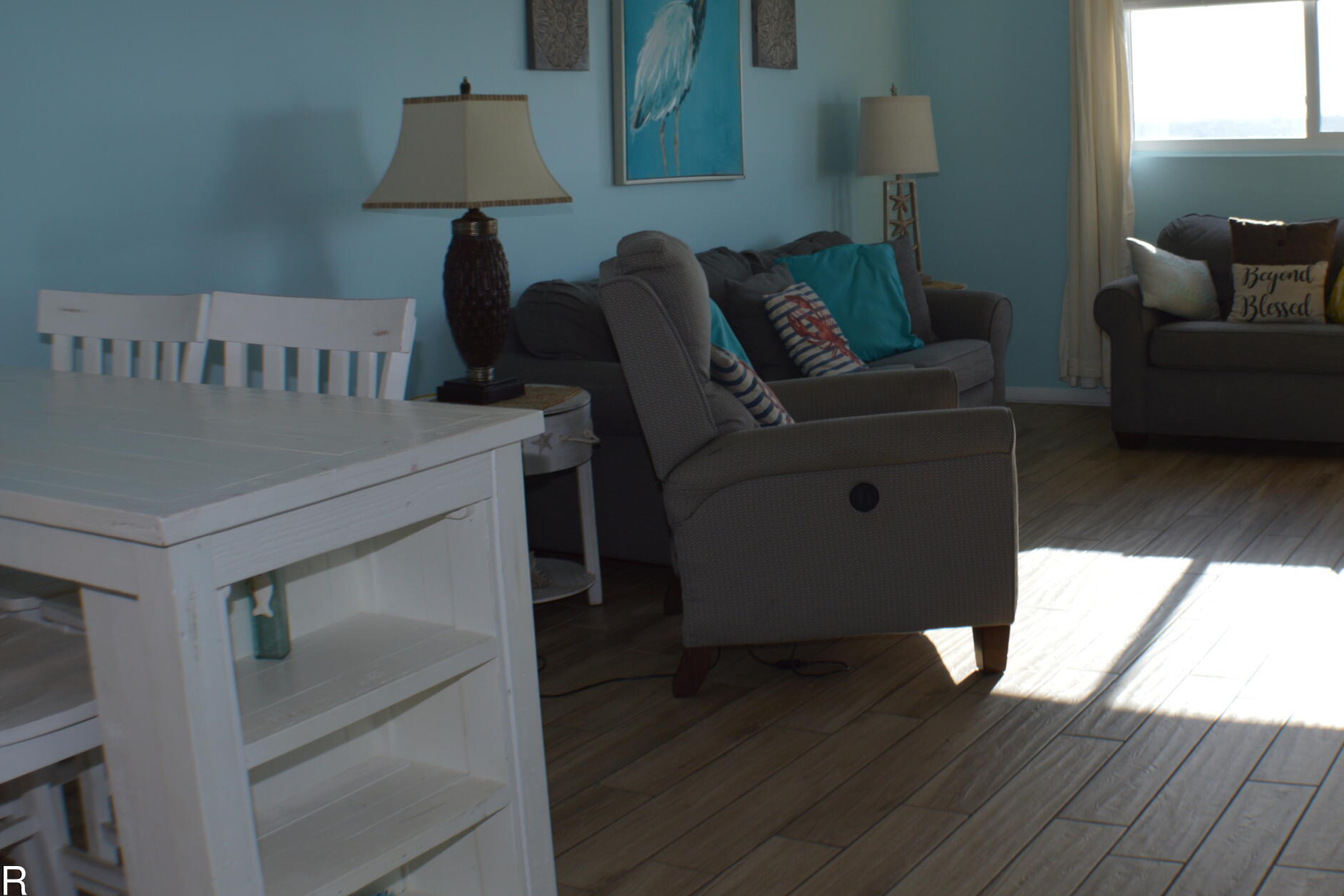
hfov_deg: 32.2
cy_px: 235
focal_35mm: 62
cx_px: 858
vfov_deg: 21.7
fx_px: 2315
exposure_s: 1/125
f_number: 4.2
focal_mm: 26
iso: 100
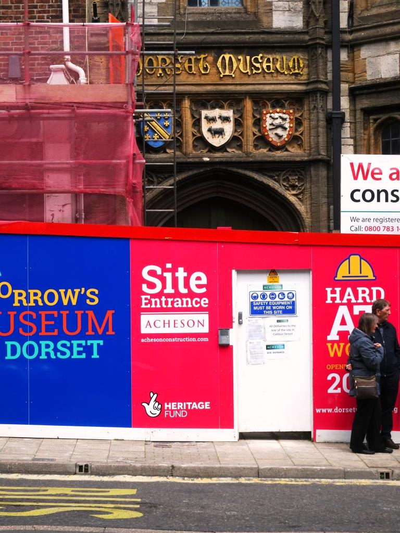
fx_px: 1202
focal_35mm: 78
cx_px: 200
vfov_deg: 25.0
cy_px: 266
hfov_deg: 18.9
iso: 80
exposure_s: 1/800
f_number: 5
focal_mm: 13.26
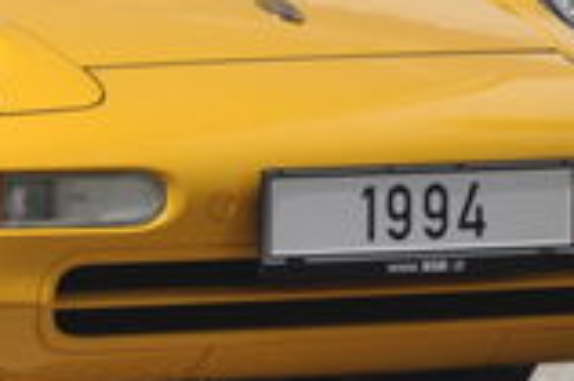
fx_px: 18021
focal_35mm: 1131
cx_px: -530
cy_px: 40
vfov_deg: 1.2
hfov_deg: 1.8
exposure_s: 1/1250
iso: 500
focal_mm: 155
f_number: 6
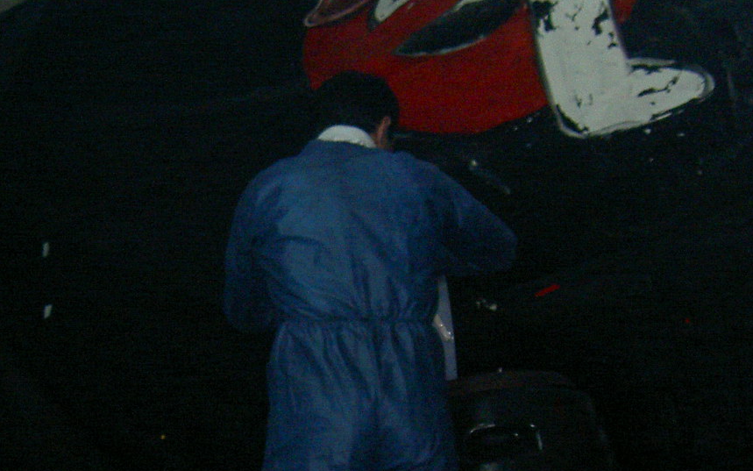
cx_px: 252
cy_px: 397
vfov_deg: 16.8
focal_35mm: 77
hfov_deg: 26.6
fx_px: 1580
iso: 100
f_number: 2.8
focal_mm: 8
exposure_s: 1/59.5
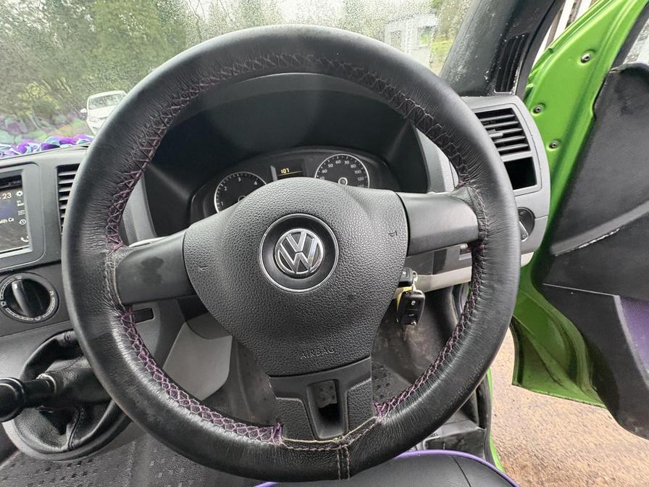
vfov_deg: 85.7
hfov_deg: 102.1
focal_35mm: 14
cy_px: 244
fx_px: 262
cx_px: 324
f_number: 2.2
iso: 400
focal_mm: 2.22
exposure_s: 1/60
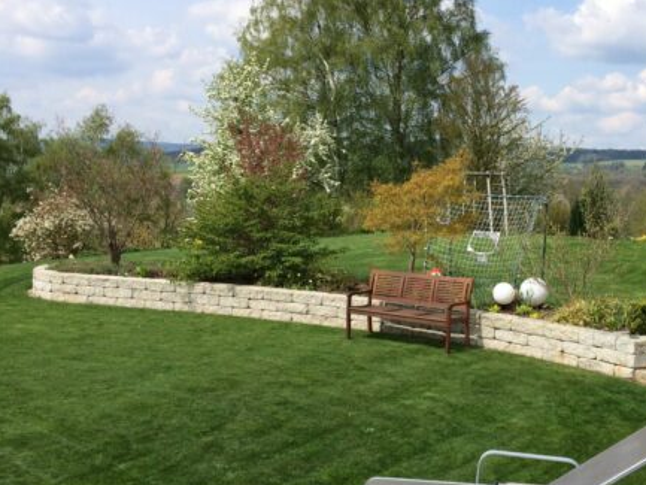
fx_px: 840
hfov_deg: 41.5
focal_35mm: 45
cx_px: 434
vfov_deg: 32.2
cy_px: 219
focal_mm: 4.12
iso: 40
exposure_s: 1/2283
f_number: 2.2
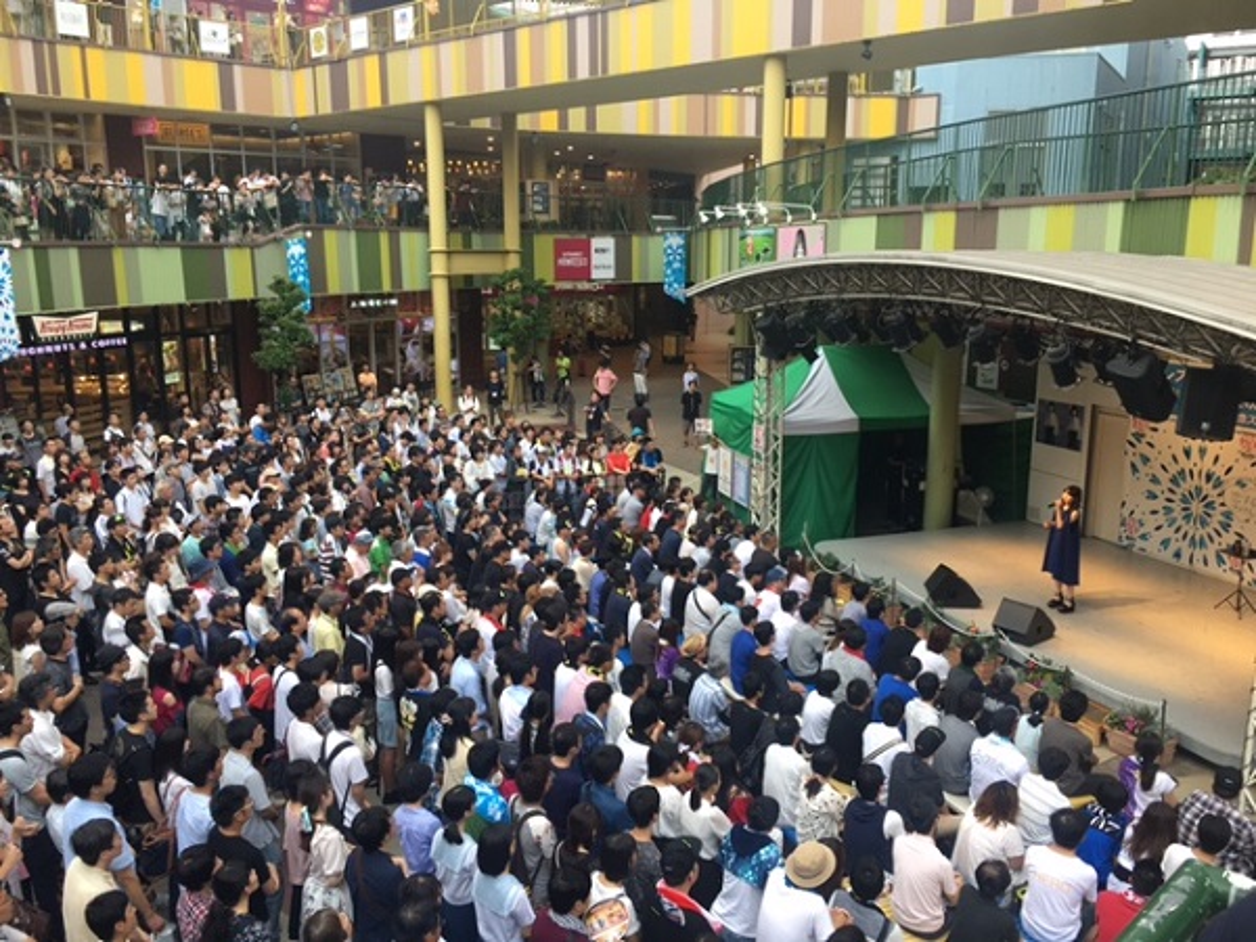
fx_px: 1052
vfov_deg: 48.2
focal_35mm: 29
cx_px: 628
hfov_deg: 61.7
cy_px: 471
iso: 40
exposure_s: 1/120
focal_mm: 4.15
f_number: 2.2
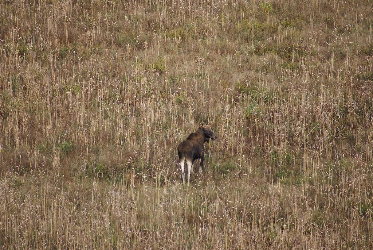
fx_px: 4667
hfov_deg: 4.6
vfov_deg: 3.1
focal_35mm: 450
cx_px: 186
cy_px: 125
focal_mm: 300
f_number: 5.6
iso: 400
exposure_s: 1/200
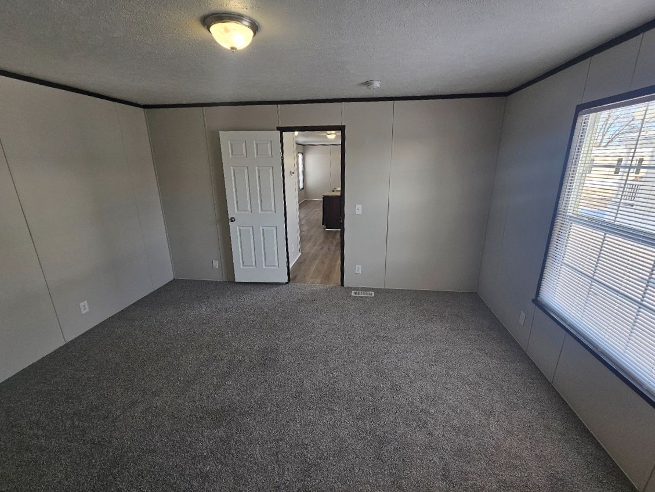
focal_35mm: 13
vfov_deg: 89.9
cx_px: 328
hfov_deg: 106.2
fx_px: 246
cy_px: 246
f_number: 2.2
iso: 64
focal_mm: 2.2
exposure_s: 1/120
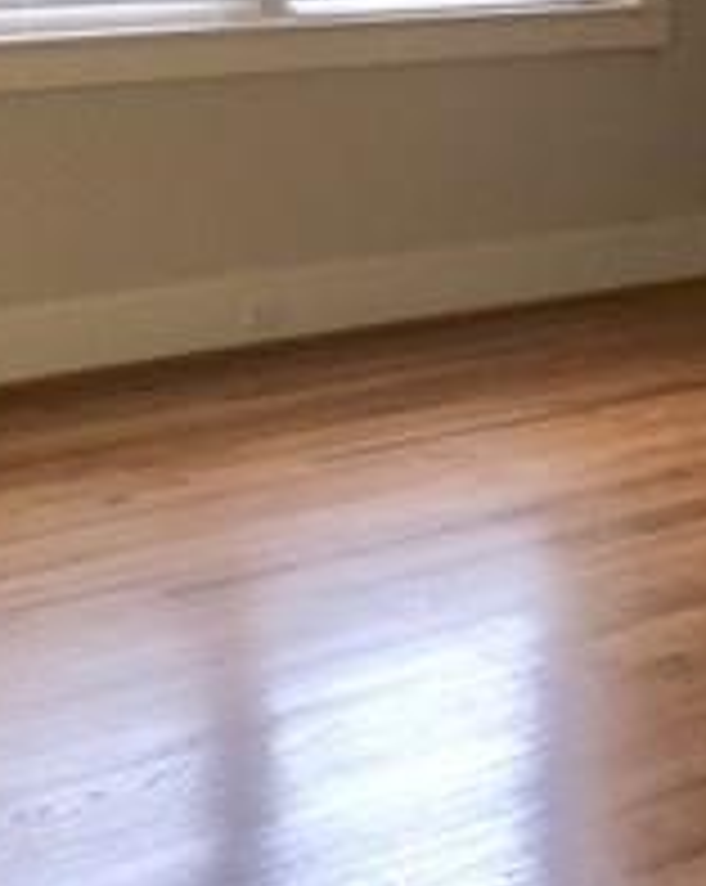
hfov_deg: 17.0
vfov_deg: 21.1
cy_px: 108
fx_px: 2330
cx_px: 81
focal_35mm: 89
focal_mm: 3.99
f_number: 1.8
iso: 50
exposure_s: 1/30
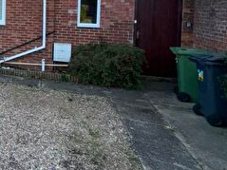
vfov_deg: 33.1
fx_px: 269
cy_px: 14
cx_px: -64
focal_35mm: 41
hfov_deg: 33.9
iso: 32
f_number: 2.2
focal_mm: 2.22
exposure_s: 1/309
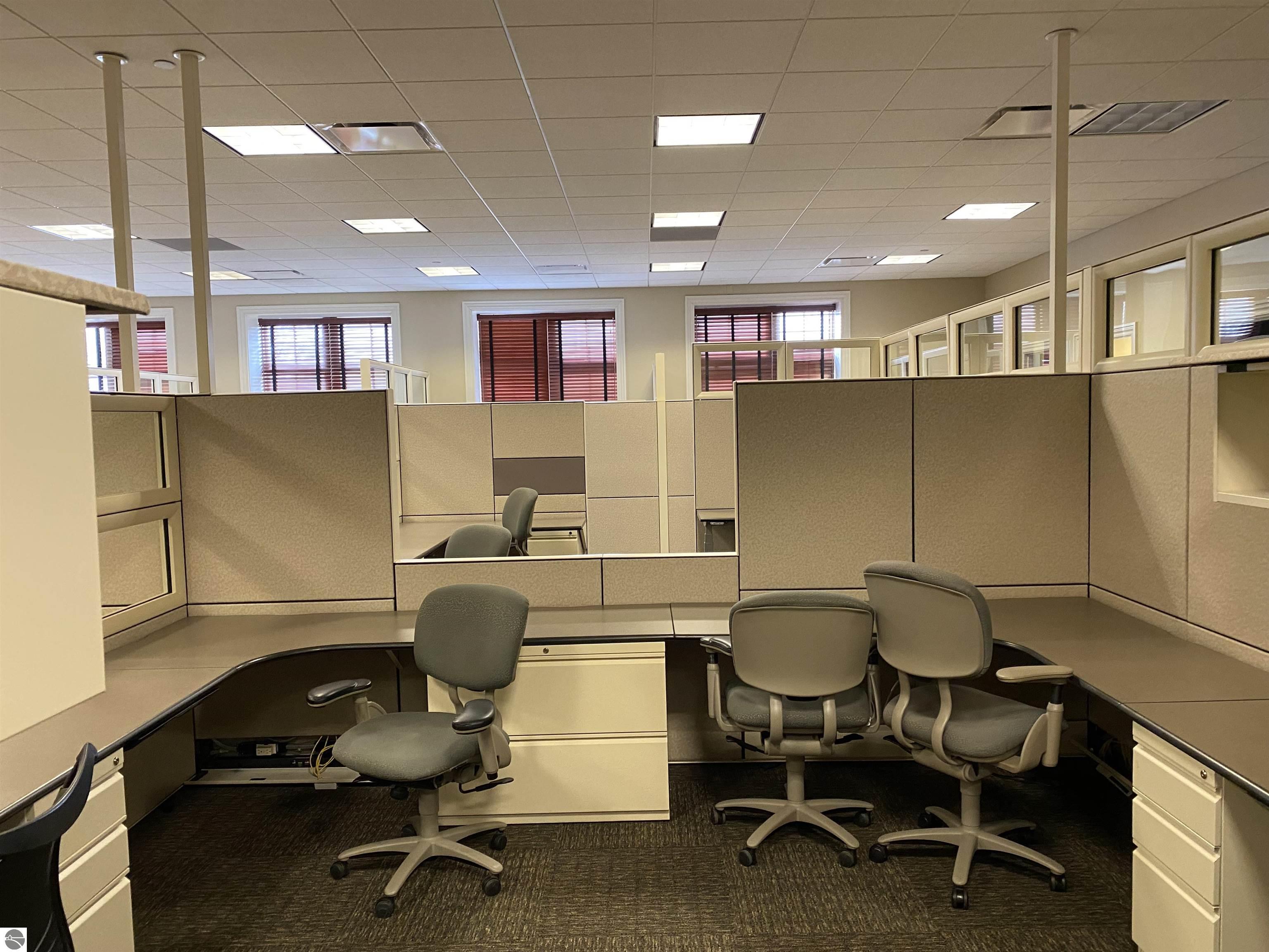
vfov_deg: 53.1
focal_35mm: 26
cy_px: 476
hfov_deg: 67.3
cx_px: 634
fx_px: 953
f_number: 1.8
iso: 250
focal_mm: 4.25
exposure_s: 1/60
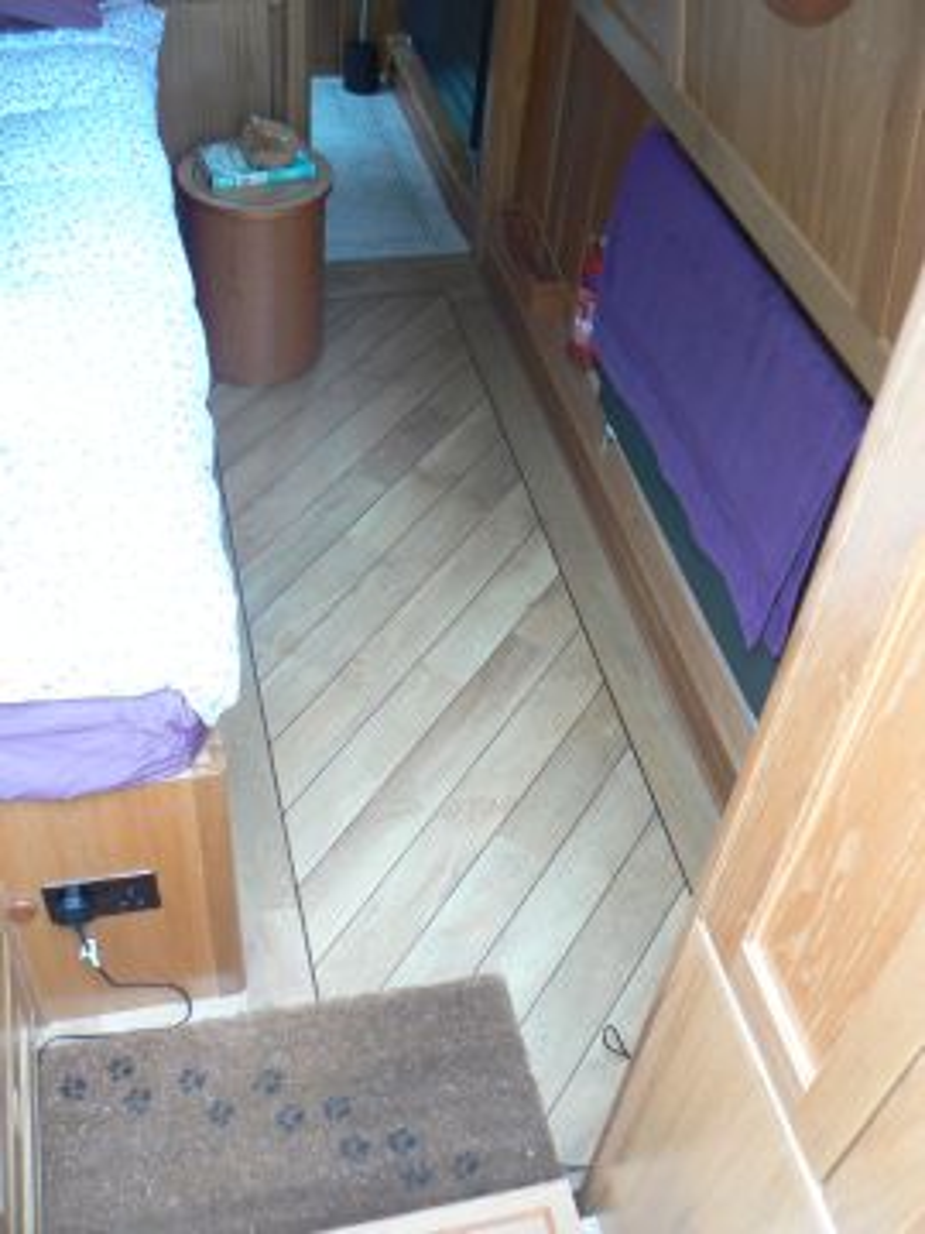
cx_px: 462
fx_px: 1283
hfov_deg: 39.7
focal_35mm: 36
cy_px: 617
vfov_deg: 51.4
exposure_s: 1/30
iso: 125
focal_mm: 6
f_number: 2.8
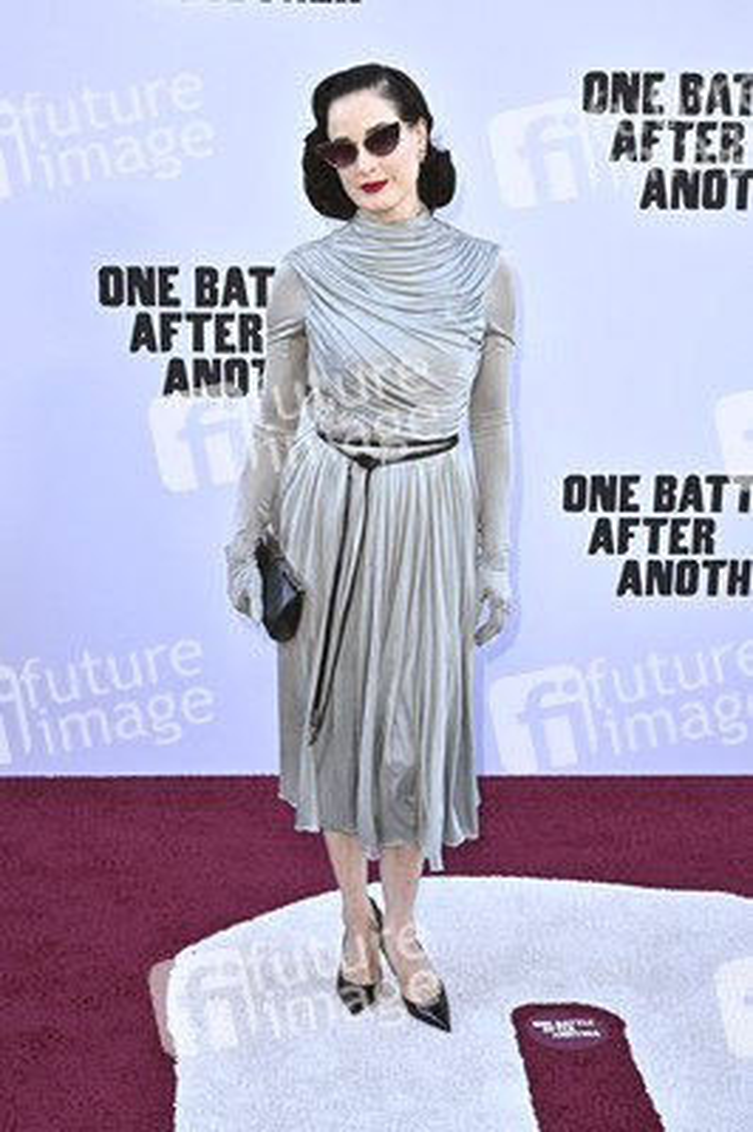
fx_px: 1414
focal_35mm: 45
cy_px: 566
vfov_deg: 43.6
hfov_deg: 29.8
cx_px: 376
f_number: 5.6
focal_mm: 45
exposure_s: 1/320
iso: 640
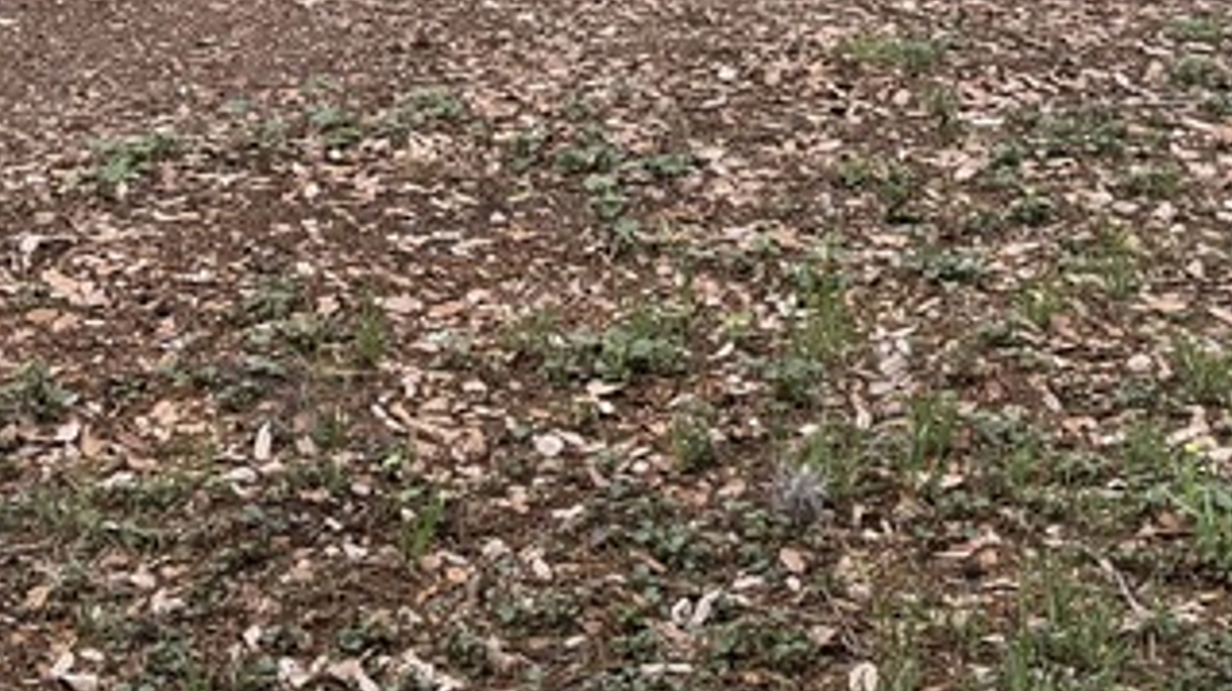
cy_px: -1000
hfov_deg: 18.1
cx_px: 297
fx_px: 3853
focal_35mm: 118
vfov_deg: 9.2
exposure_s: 1/237
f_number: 1.78
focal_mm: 6.76
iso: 80
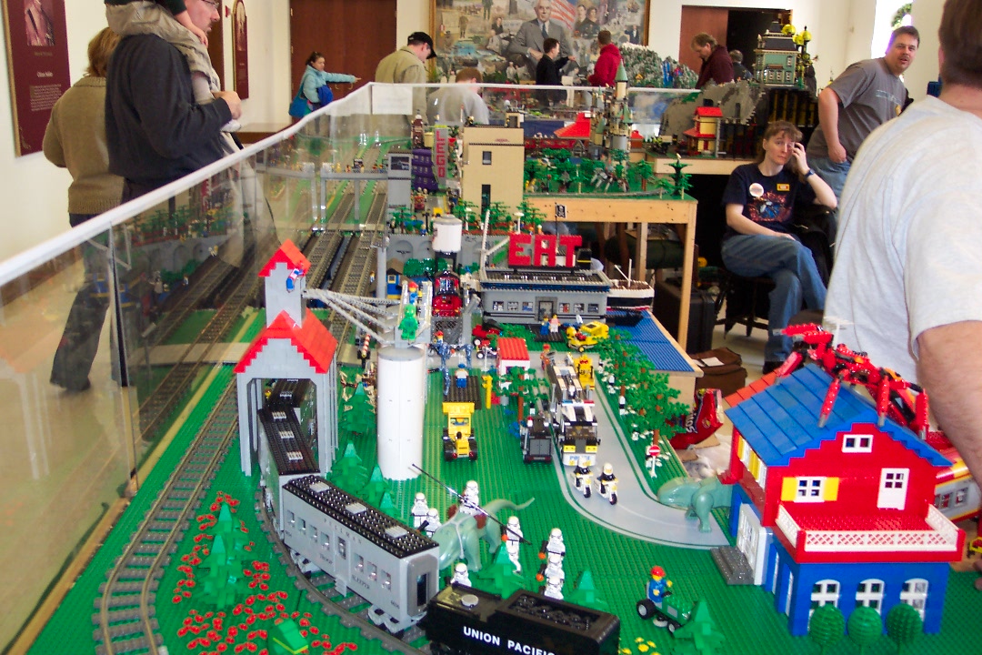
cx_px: 491
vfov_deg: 35.1
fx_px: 1036
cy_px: 328
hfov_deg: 50.7
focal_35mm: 38
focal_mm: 8
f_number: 2.8
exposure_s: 1/30
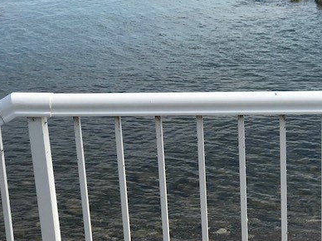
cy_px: 169
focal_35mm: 94
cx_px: 255
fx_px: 874
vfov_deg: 15.7
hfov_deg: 20.6
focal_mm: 6.6
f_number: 2.8
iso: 20
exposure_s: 1/679
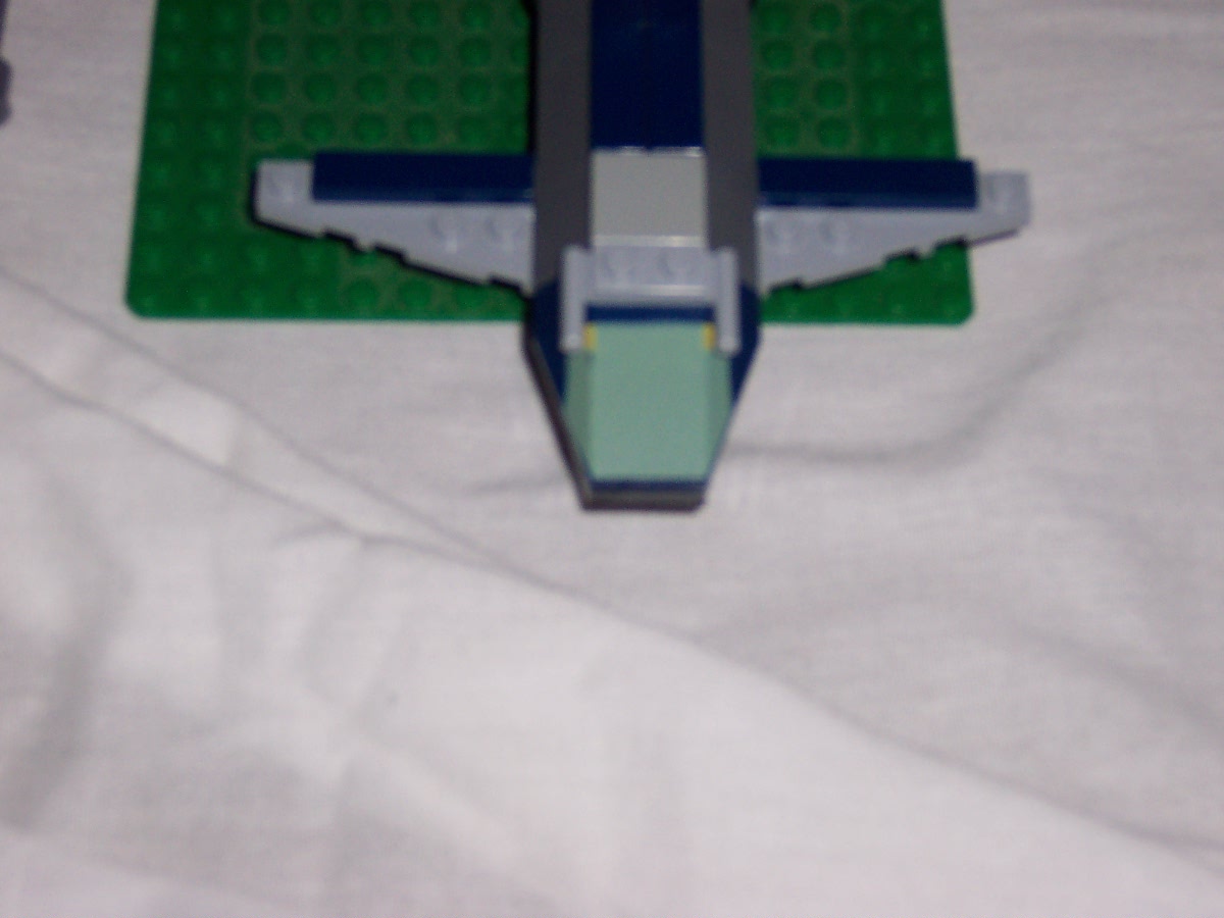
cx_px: 612
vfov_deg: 15.1
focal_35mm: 98
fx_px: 3465
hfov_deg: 20.0
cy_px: 459
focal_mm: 15.2
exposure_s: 1/90
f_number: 4
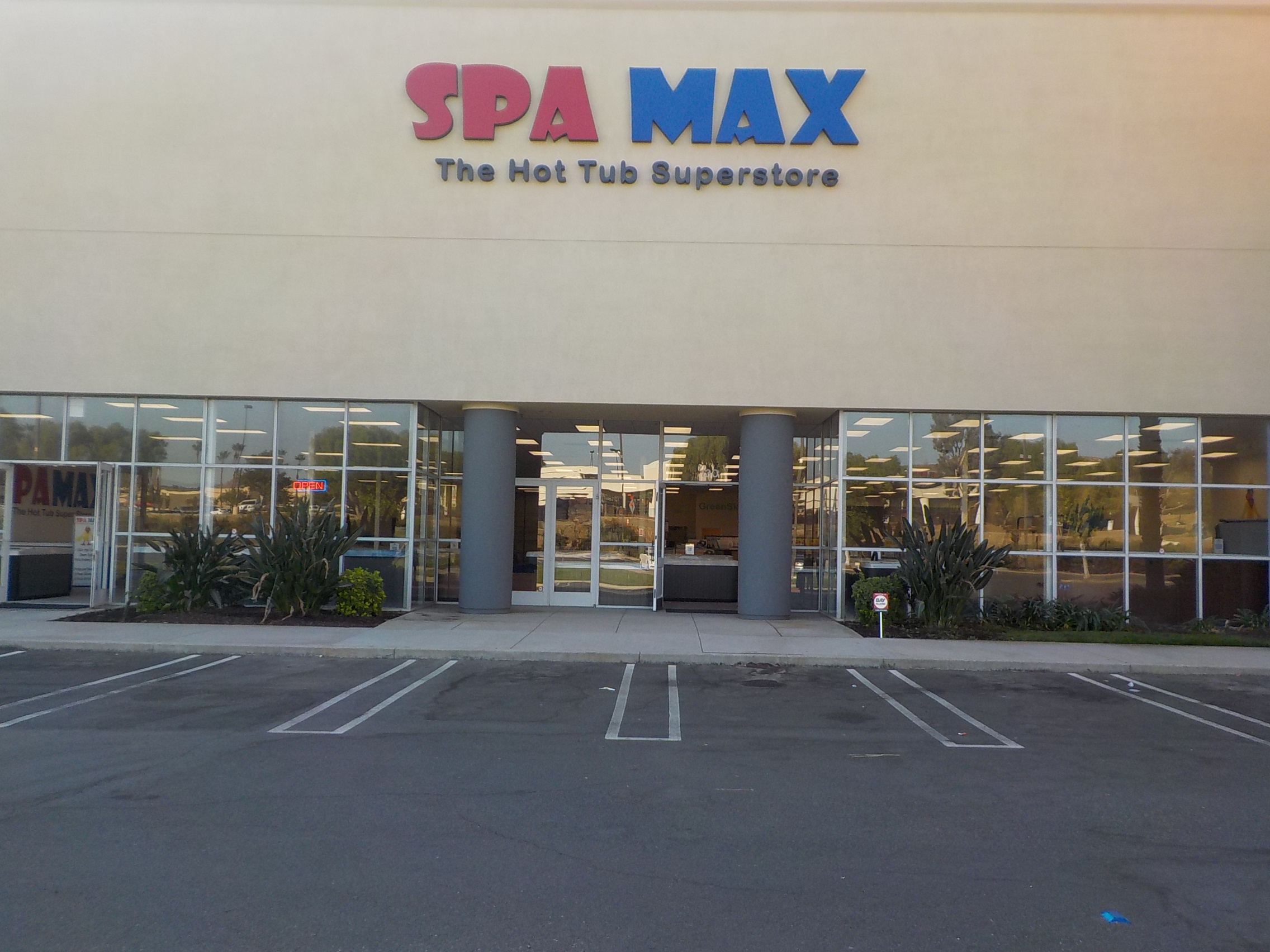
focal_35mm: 30
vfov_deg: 46.8
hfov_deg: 60.0
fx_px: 1101
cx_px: 635
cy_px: 476
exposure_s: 1/320
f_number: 3.3
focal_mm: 4.1
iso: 125
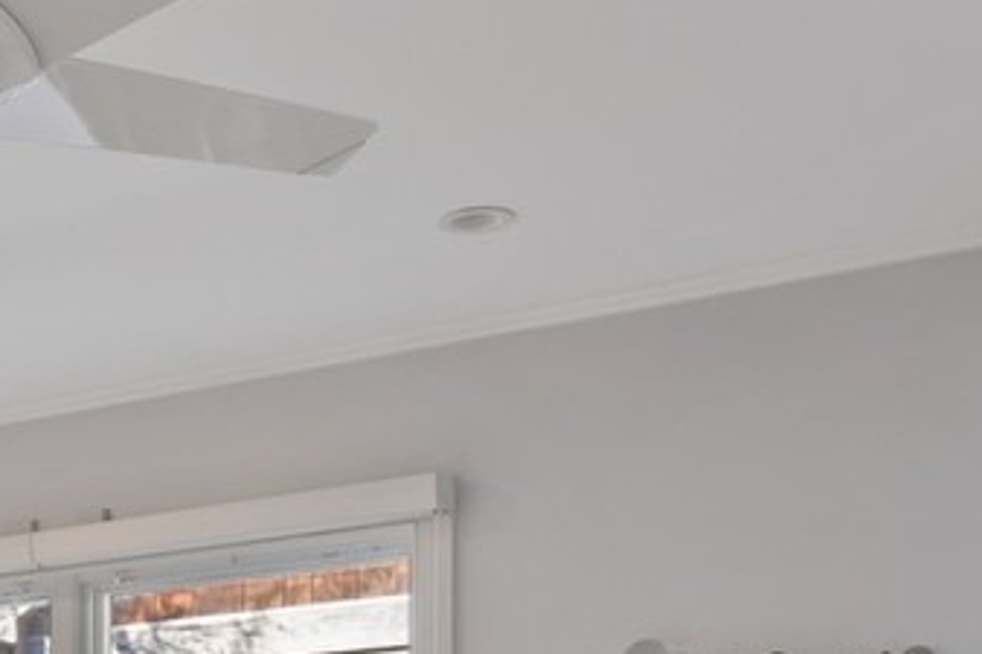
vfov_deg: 17.3
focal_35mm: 72
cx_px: 1
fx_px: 1963
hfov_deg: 26.6
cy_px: 933
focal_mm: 10
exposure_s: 1/1.25
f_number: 8
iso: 200
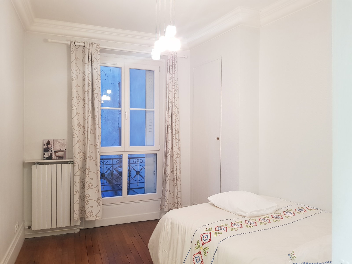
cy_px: 132
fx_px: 264
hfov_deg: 67.3
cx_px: 176
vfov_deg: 53.1
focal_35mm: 26
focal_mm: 4.2
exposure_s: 1/22
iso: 200
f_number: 1.7
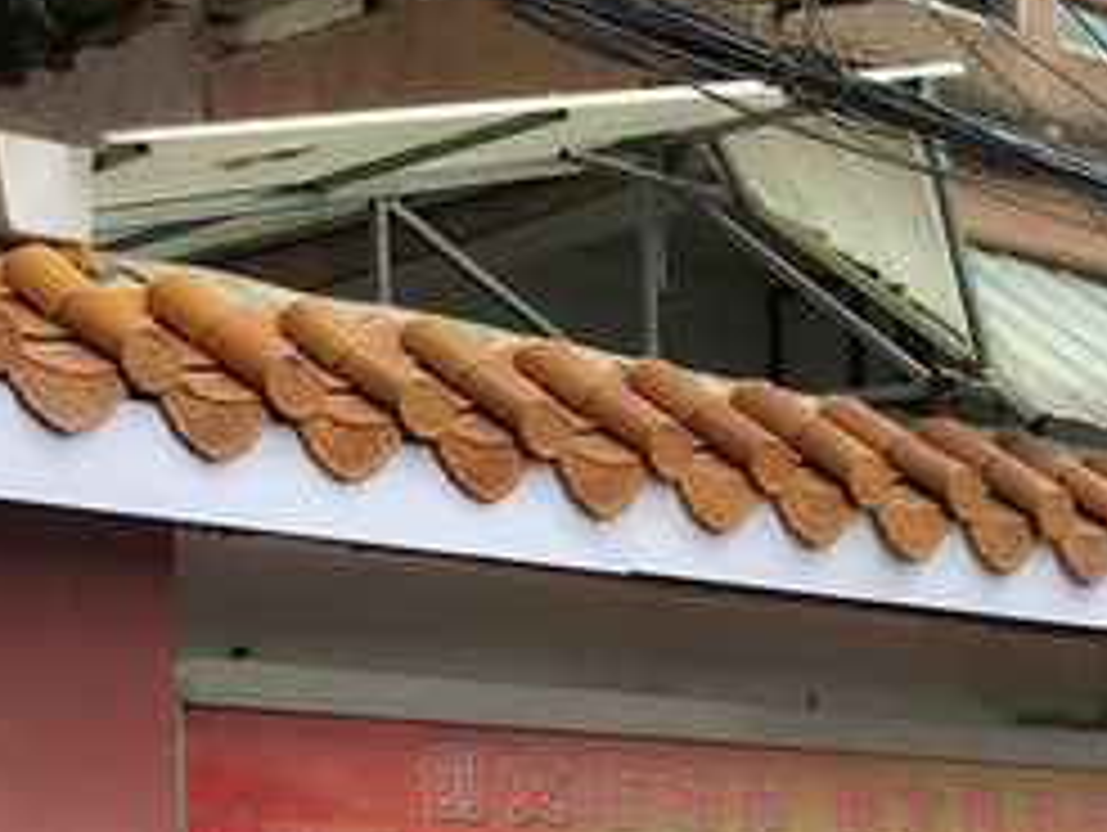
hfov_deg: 17.3
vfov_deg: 13.4
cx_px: 1494
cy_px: 1158
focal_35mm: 106
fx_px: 3393
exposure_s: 1/210
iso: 25
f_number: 2.2
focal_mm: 4.15
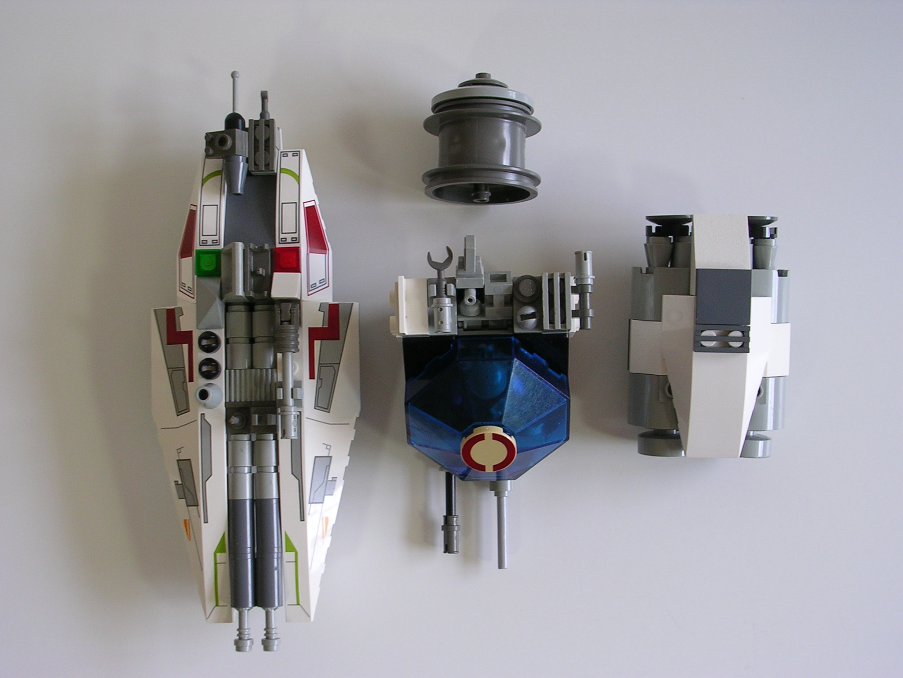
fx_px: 1383
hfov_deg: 36.2
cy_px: 339
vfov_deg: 27.5
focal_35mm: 53
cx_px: 452
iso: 50
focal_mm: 8
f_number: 3.2
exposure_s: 1/59.3
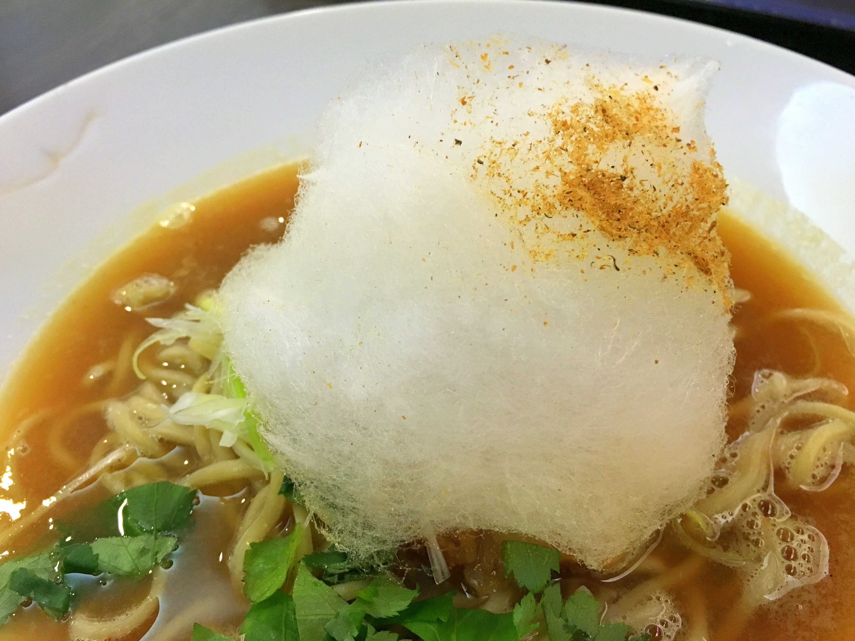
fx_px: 716
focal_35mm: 29
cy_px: 320
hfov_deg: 61.7
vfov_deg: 48.2
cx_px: 428
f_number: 2.2
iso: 200
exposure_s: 1/33
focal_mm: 4.15
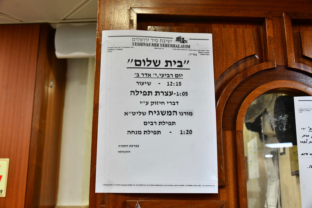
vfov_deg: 31.9
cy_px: 104
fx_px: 364
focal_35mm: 42
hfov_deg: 46.4
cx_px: 156
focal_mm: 42
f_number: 5.6
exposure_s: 1/160
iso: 1250
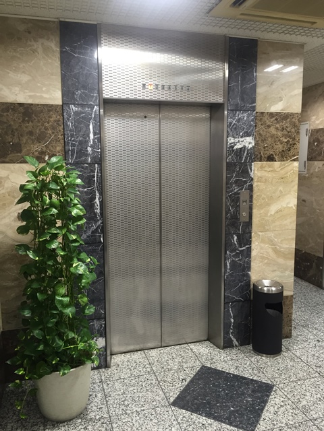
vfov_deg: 61.7
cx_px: 162
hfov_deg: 48.2
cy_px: 216
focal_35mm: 29
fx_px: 362
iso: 80
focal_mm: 4.15
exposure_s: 1/30
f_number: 2.2
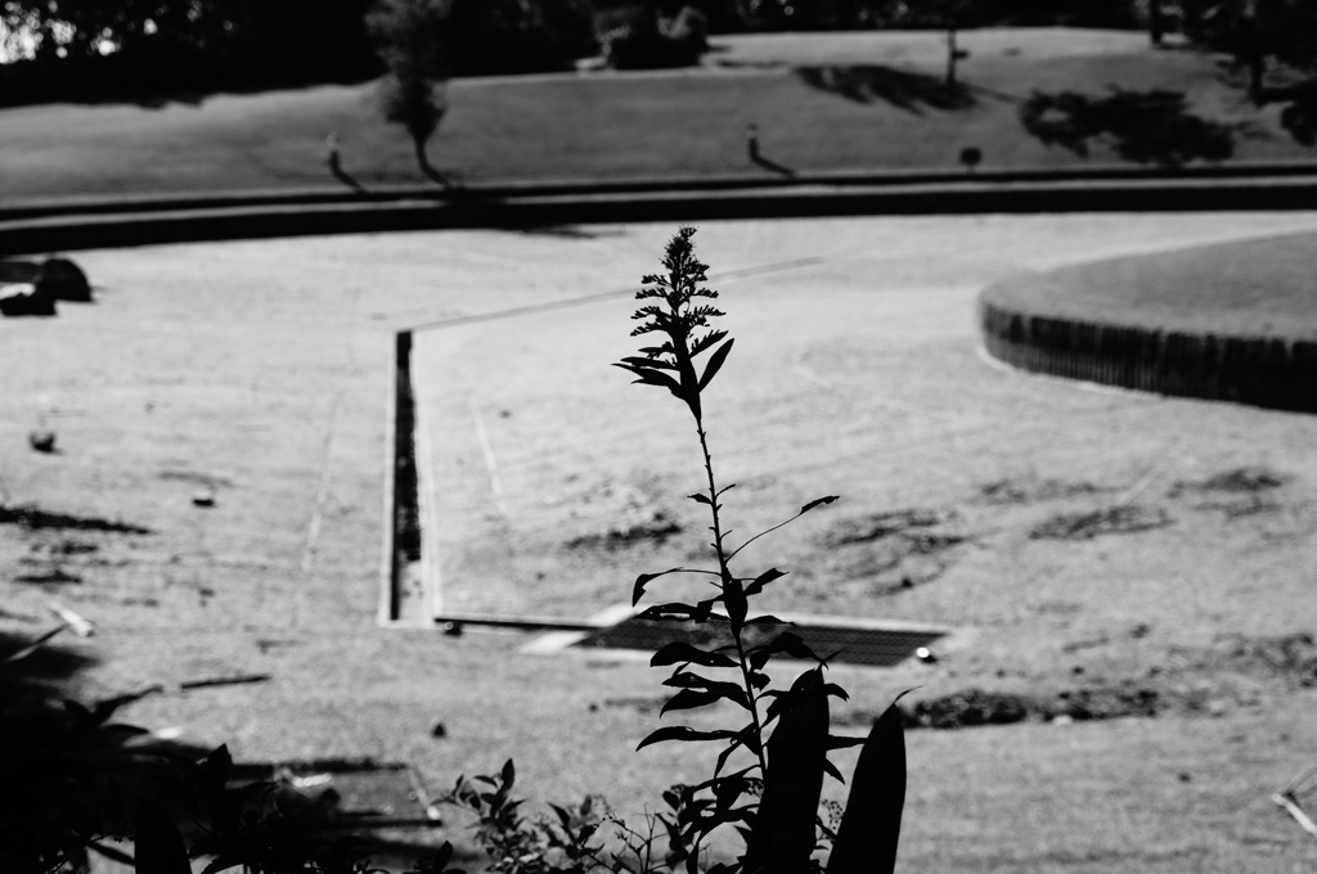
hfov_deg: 27.0
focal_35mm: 75
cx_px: 658
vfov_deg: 18.1
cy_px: 437
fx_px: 2740
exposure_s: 1/400
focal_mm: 50
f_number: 8
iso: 100
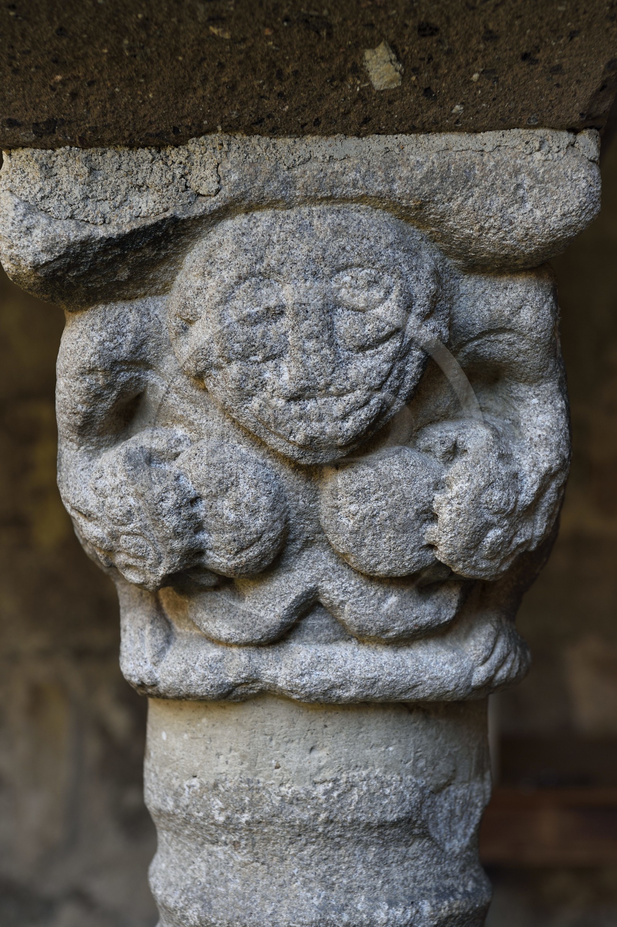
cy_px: 464
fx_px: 1802
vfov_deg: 28.9
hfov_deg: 19.4
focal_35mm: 70
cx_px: 308
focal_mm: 70
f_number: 8
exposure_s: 1/40
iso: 200
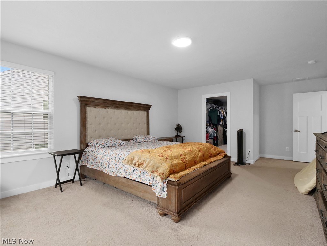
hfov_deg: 94.5
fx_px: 151
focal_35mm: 16
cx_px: 164
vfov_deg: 78.1
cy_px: 123
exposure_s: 1/20
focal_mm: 8
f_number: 6.3
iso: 800
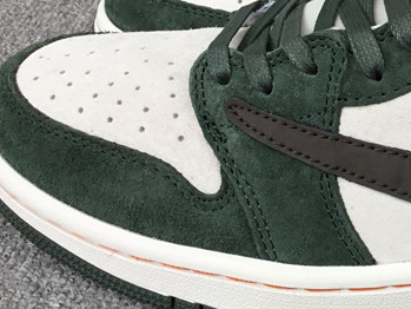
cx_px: 444
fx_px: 950
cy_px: 88
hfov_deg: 23.1
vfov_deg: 18.4
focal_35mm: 80
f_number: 2.4
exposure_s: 1/119
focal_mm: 3.3
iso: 25
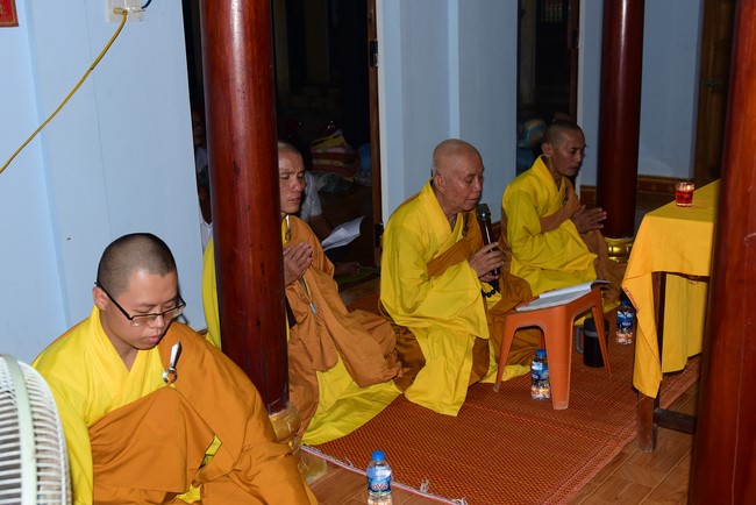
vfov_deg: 33.4
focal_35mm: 40
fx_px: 840
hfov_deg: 48.4
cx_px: 378
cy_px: 252
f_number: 5
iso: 800
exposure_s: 1/40
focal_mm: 40
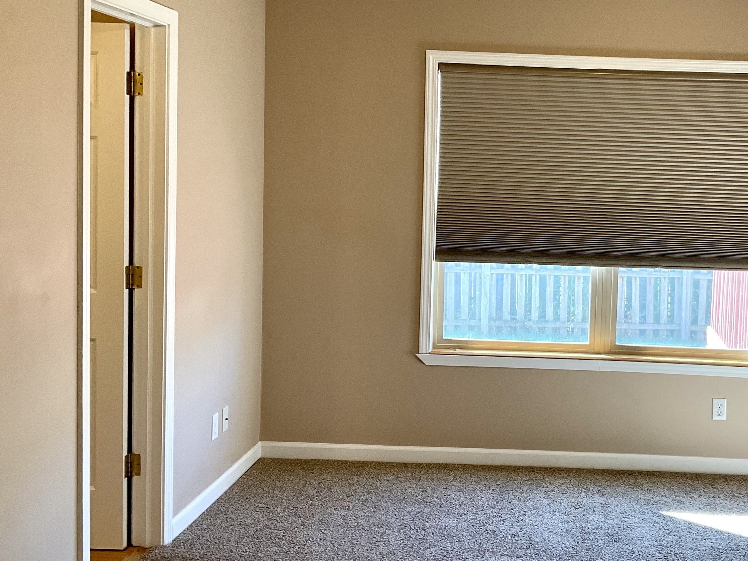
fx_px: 994
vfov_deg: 31.5
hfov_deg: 40.1
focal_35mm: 46
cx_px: 561
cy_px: 242
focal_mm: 3
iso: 50
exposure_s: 1/60
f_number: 1.8
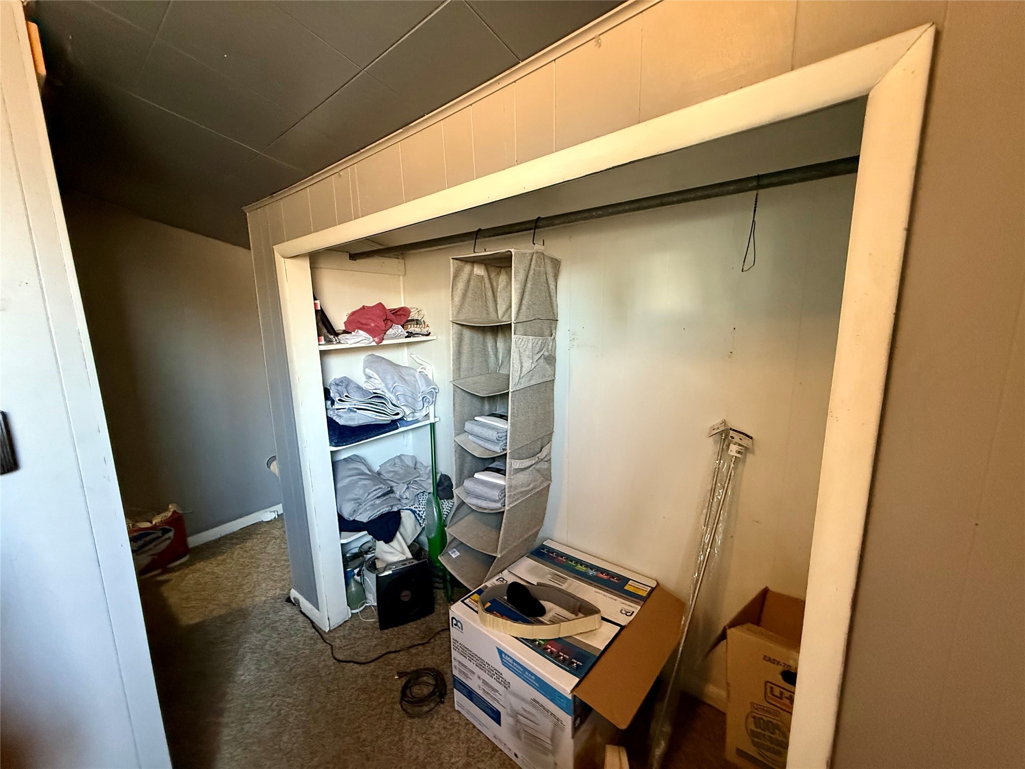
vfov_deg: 85.7
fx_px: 415
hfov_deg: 102.1
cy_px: 384
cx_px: 512
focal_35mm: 14
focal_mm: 2.22
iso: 640
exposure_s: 1/60
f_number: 2.2
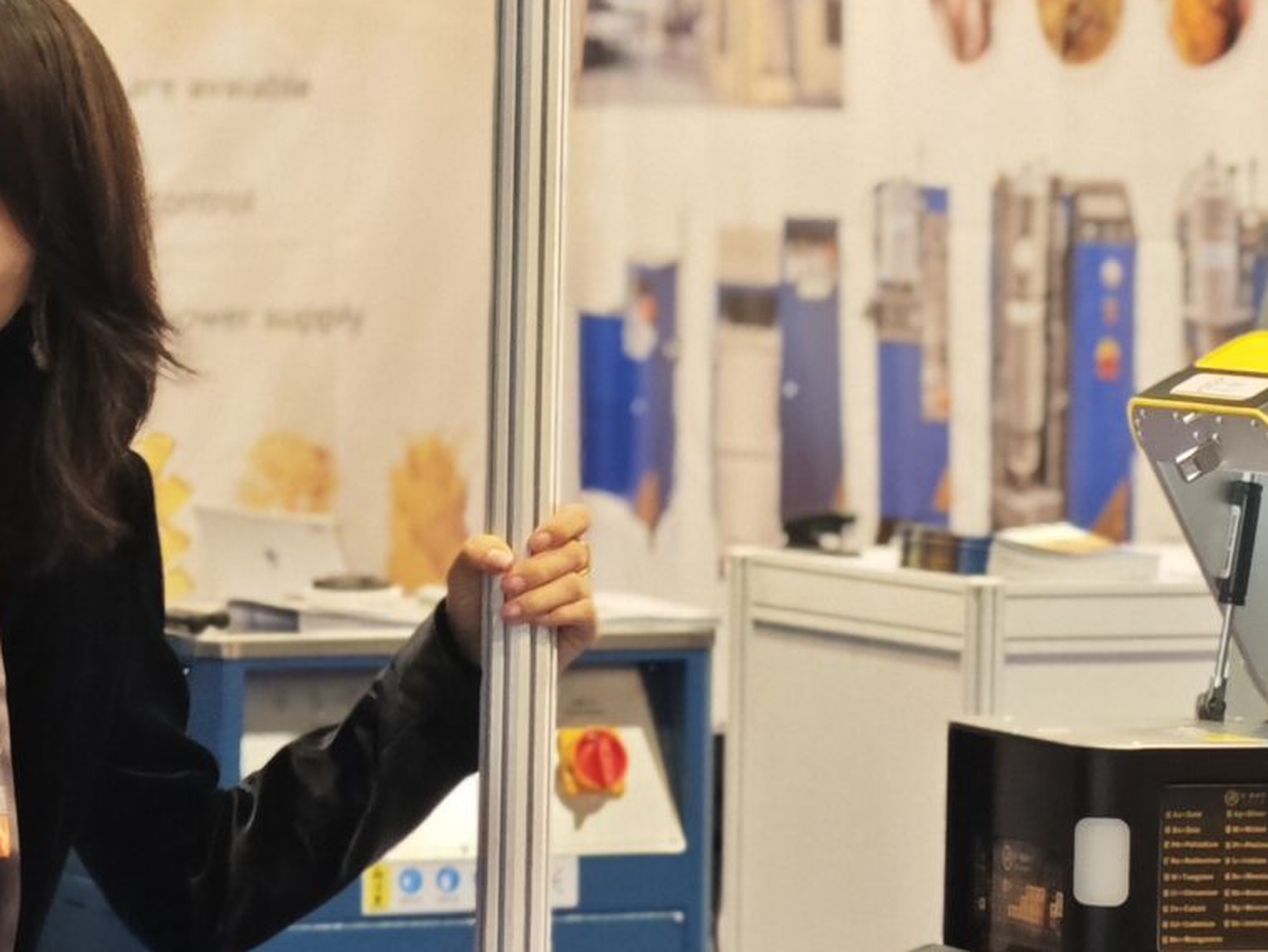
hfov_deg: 8.8
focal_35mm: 225
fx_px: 8244
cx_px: 438
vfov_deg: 6.5
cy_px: -446
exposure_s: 1/50
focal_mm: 10.1
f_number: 2
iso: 640
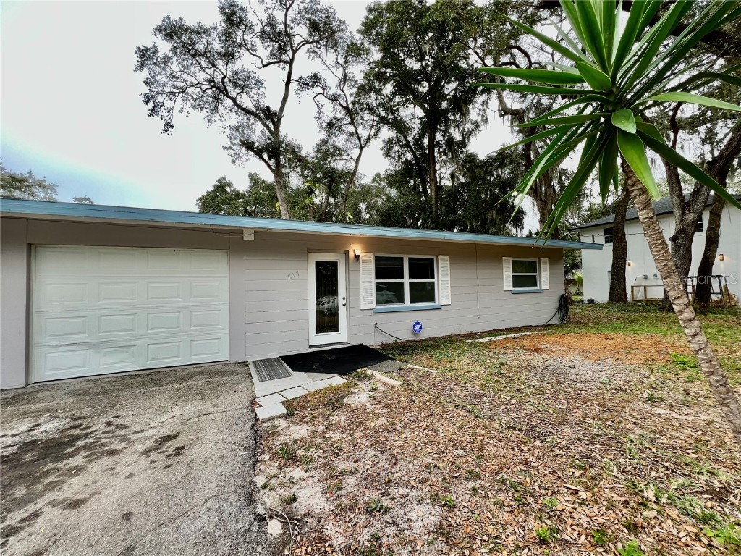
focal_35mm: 13
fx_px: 278
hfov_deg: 106.2
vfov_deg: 89.9
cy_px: 278
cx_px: 370
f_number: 1.8
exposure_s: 1/119
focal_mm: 1.57
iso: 32
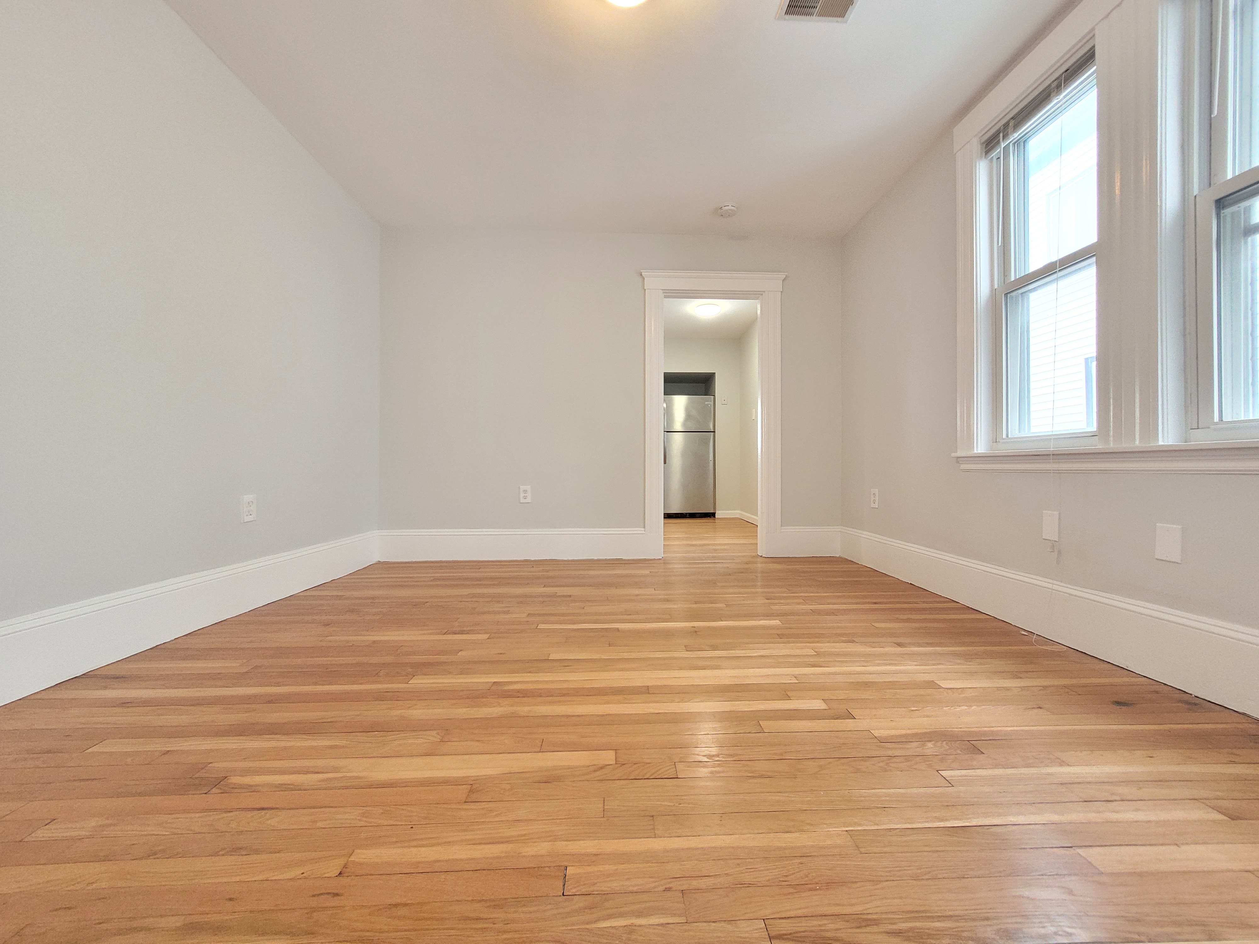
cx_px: 630
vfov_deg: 89.9
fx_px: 473
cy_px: 472
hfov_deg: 106.2
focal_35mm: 13
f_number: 2.2
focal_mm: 1.74
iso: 400
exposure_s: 1/60
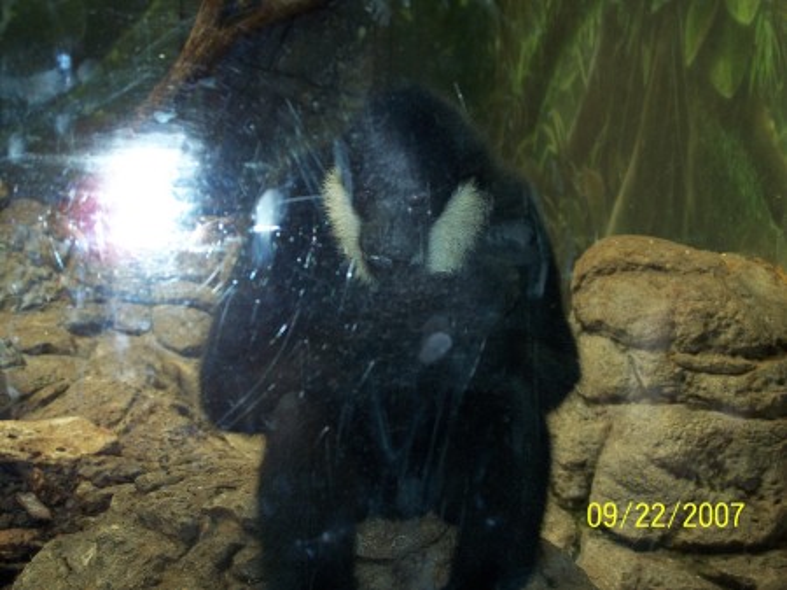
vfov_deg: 28.5
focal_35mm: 51
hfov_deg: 37.5
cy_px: 295
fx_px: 1159
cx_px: 394
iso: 125
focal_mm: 10.7
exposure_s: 1/80
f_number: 3.2
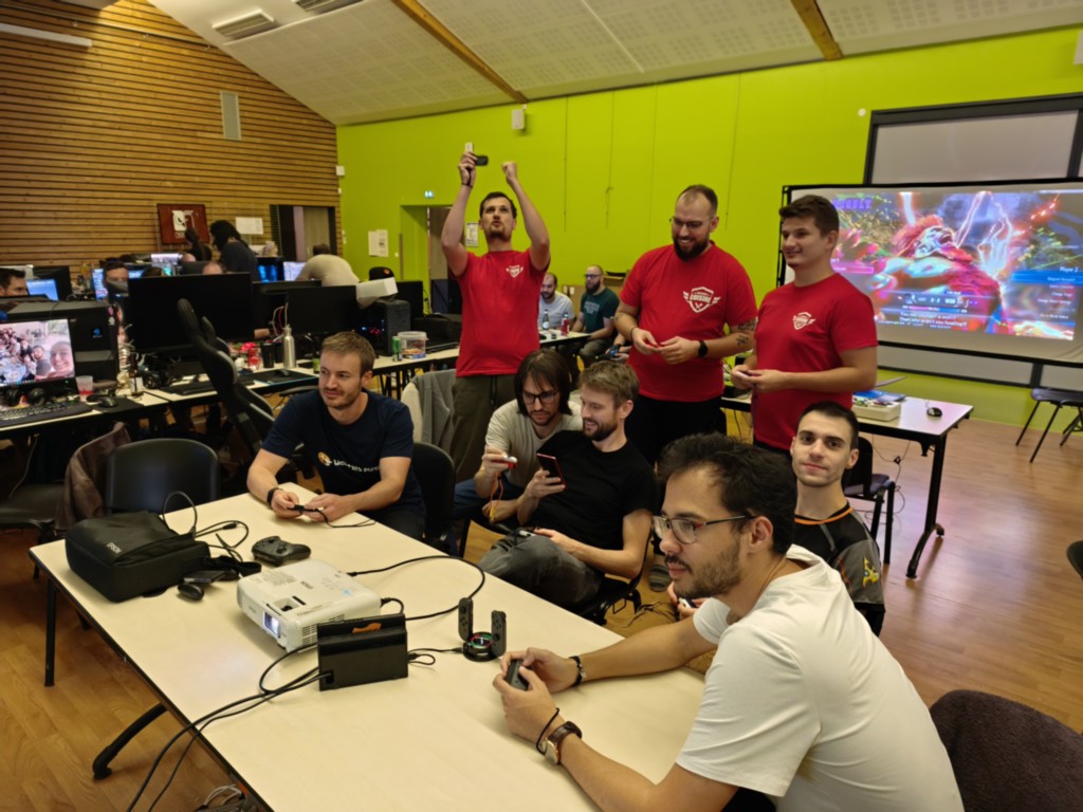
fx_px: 720
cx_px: 542
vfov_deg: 58.9
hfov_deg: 73.9
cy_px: 406
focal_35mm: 23
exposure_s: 1/25.6
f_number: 1.62
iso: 1250
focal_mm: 6.45
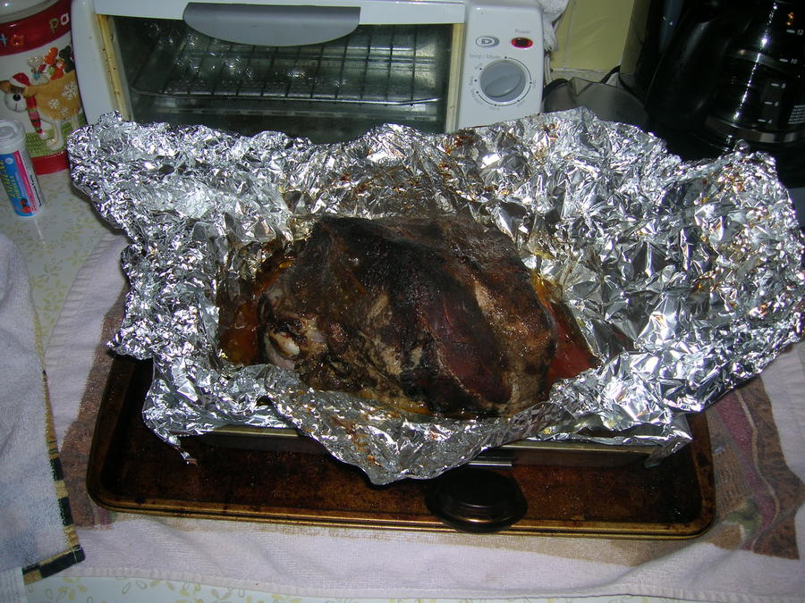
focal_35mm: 34
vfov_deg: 41.8
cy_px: 302
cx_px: 402
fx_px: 791
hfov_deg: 54.0
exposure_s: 1/60.1
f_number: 2.9
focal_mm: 5.7
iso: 50
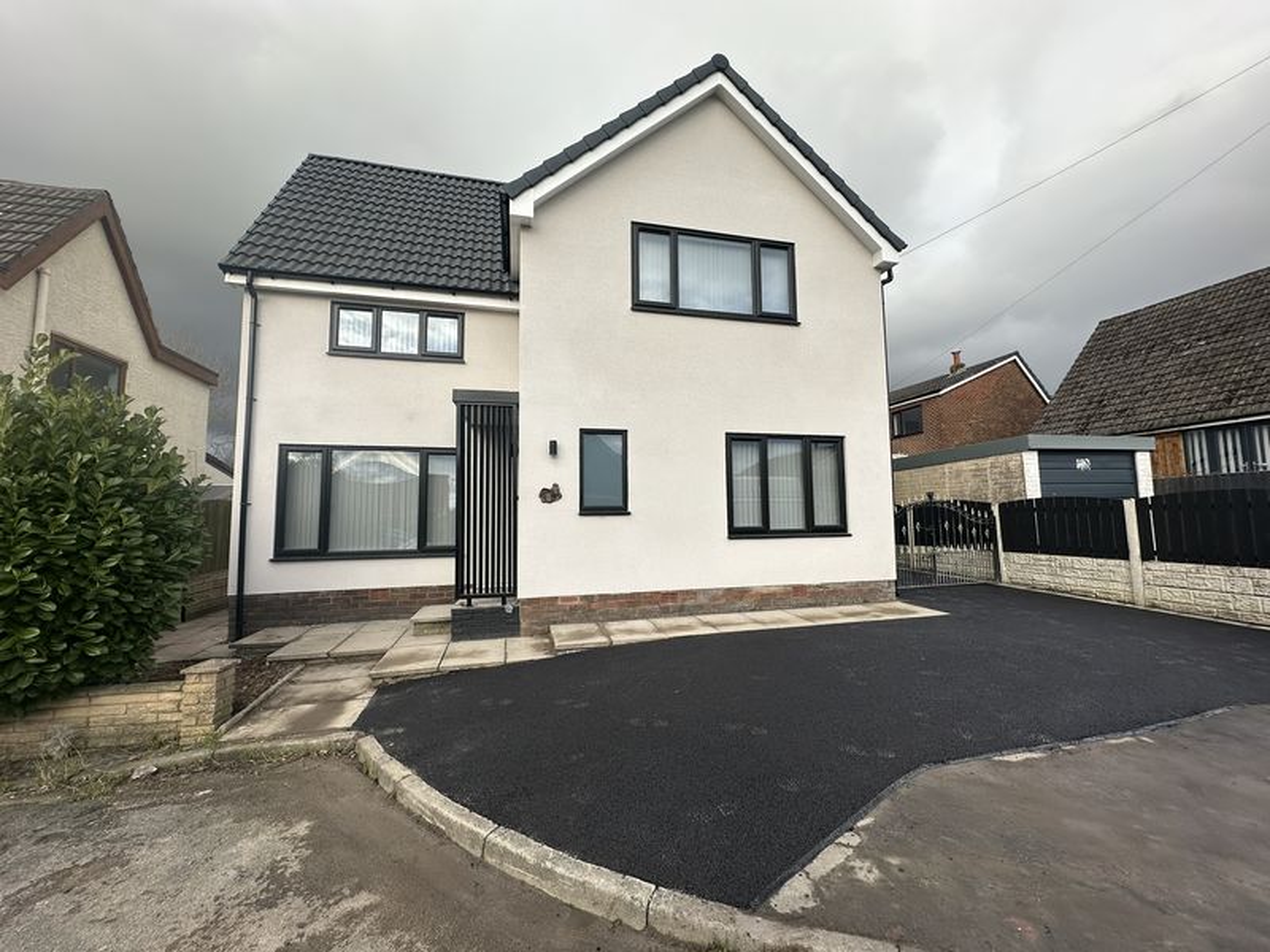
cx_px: 635
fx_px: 514
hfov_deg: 102.1
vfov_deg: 85.7
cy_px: 476
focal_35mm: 14
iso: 40
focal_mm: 2.22
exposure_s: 1/1014
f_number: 2.2
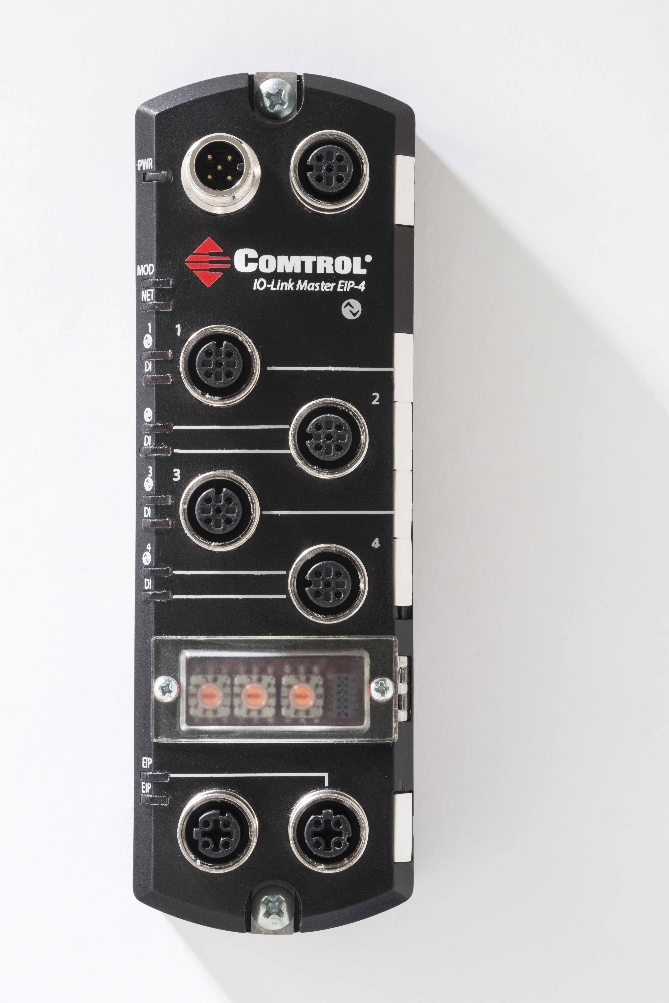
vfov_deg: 19.5
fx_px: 2924
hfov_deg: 13.1
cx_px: 334
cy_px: 502
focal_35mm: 105
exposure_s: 1/125
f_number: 25
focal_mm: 105
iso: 125
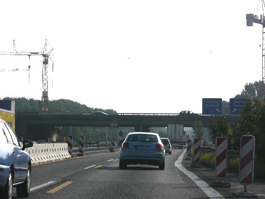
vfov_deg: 9.9
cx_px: 132
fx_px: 1148
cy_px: 100
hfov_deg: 13.2
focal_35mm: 150
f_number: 7.8
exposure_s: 1/230
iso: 50
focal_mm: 37.7
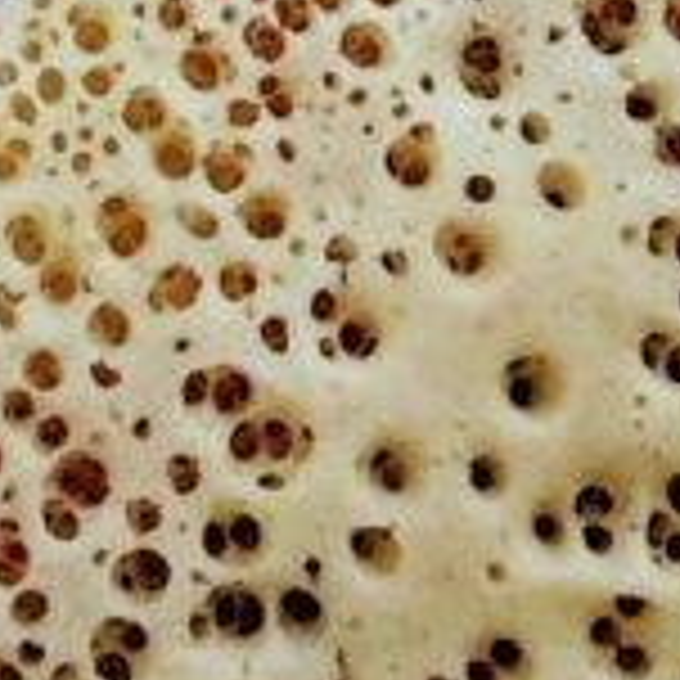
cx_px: -905
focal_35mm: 265
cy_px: -1635
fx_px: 5890
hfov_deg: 6.3
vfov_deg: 5.9
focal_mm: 4.15
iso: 40
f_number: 2.2
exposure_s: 1/100
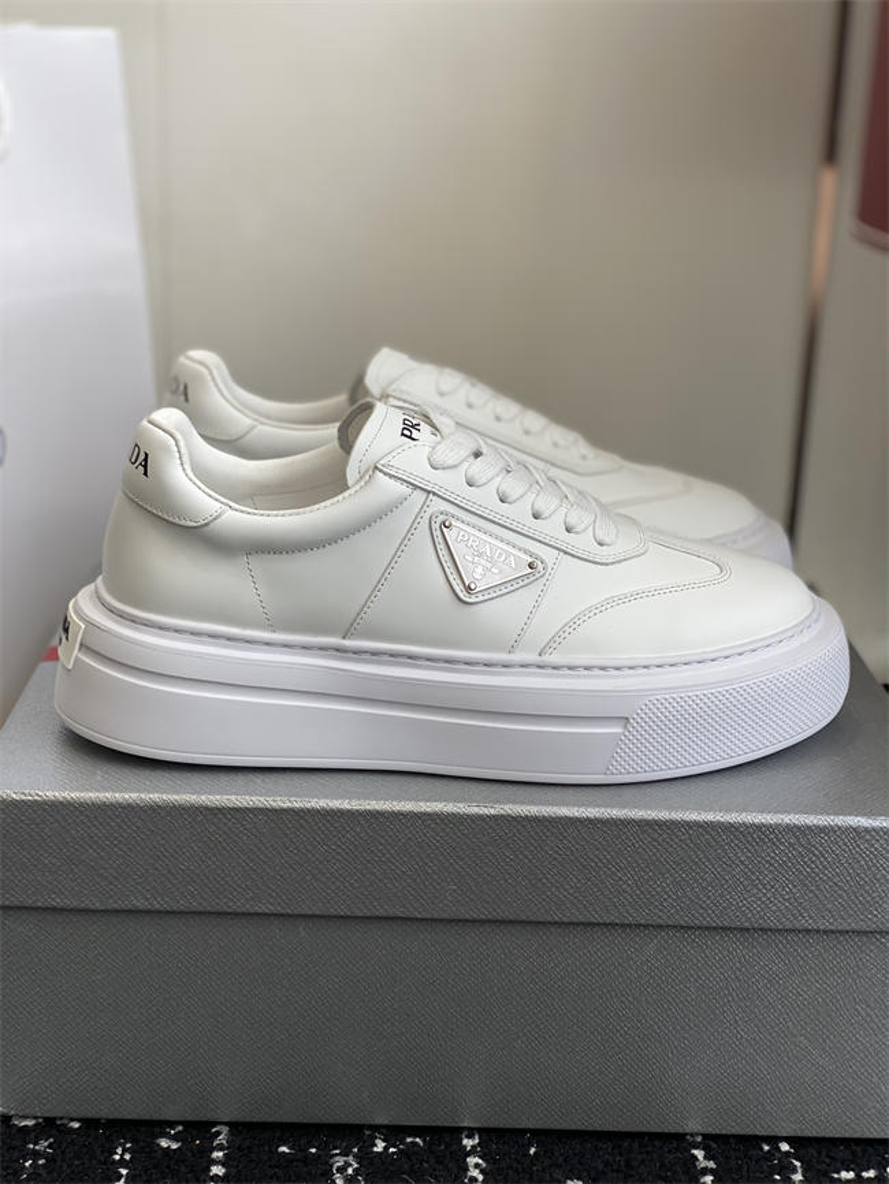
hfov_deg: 28.0
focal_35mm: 52
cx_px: 444
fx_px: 1780
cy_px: 592
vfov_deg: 36.8
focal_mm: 6
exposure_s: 1/196
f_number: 2
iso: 20
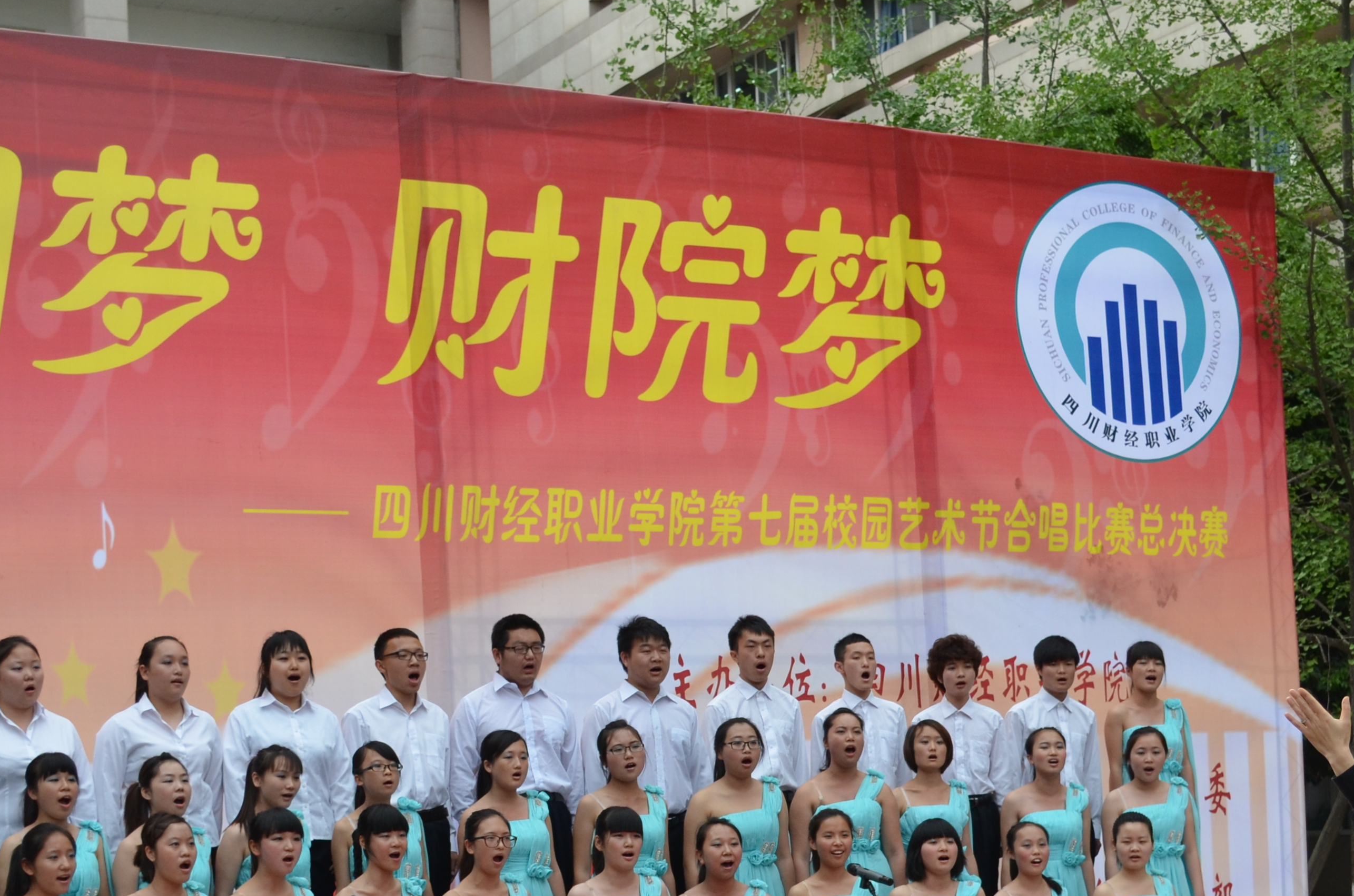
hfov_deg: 29.3
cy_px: 716
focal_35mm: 69
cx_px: 645
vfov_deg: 19.4
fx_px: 2590
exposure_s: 1/1250
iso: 400
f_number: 5
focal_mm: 24
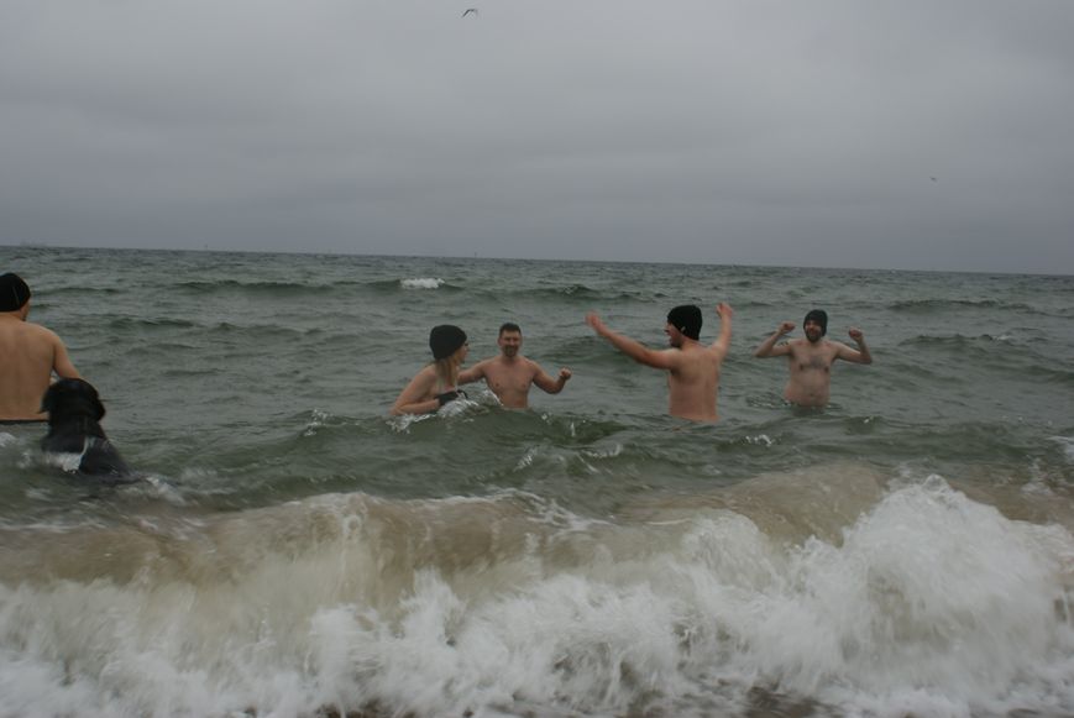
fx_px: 1254
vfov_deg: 32.0
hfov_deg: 46.4
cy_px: 359
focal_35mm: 42
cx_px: 537
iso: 100
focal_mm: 28
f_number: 5.6
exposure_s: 1/50
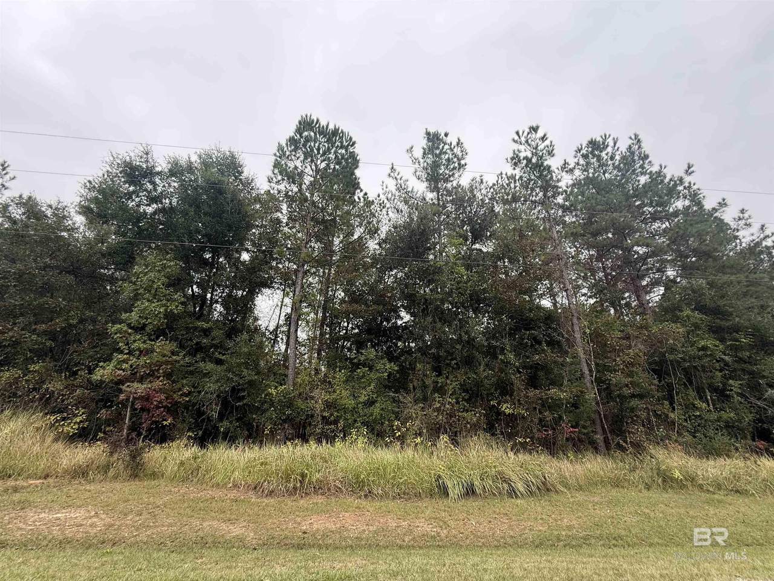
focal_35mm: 14
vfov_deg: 85.7
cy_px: 290
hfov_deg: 102.1
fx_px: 313
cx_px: 387
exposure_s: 1/372
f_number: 2.2
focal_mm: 2.22
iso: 64
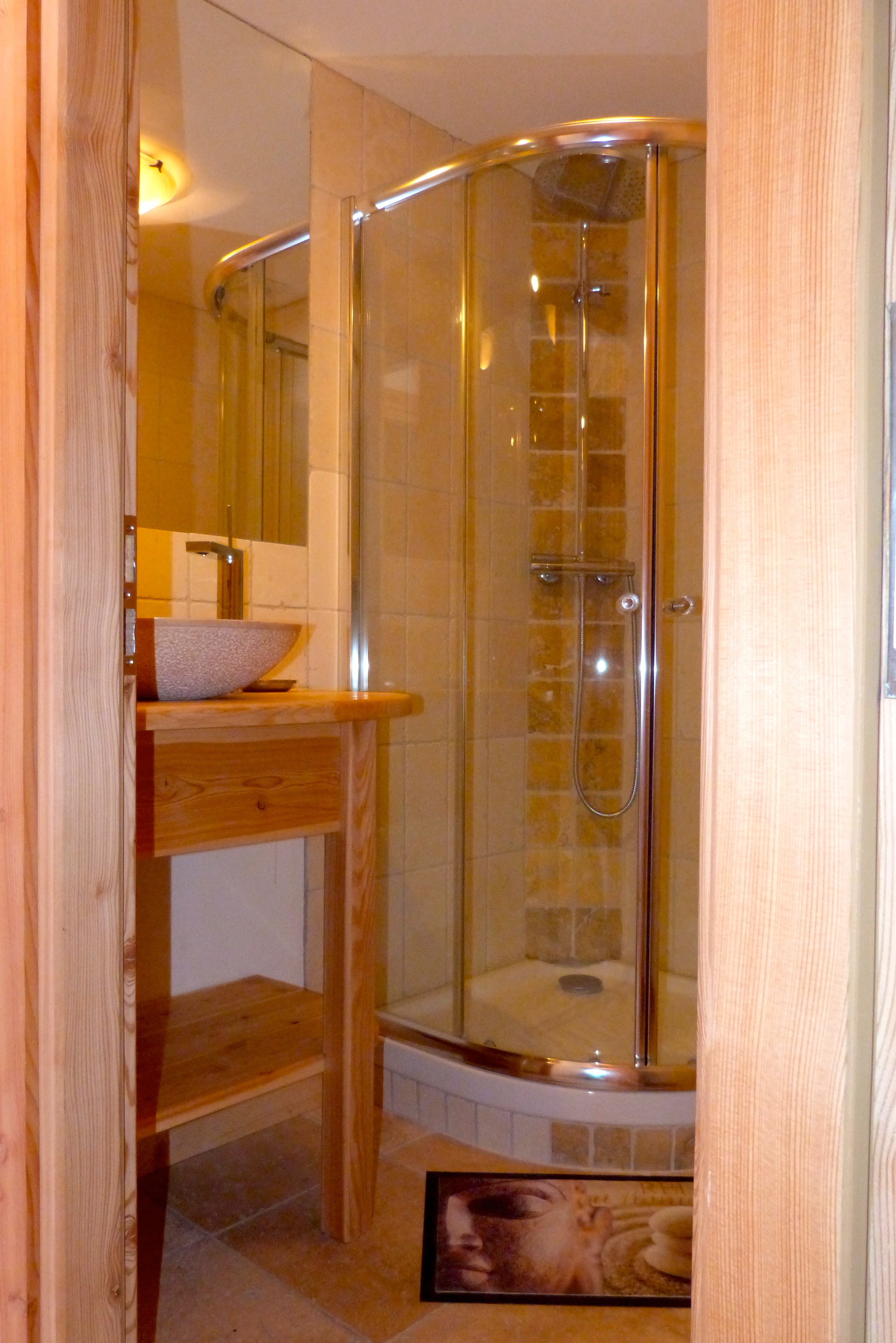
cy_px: 676
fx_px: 1008
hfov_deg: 47.9
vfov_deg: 67.4
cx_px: 419
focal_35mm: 27
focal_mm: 4.5
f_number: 2.8
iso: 400
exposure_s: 1/60
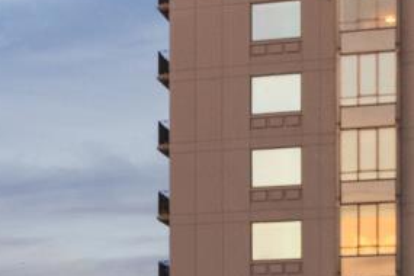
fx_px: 2116
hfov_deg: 9.8
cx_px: -594
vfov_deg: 7.2
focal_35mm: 184
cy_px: 567
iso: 400
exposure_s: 1/3.33
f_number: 10
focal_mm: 35
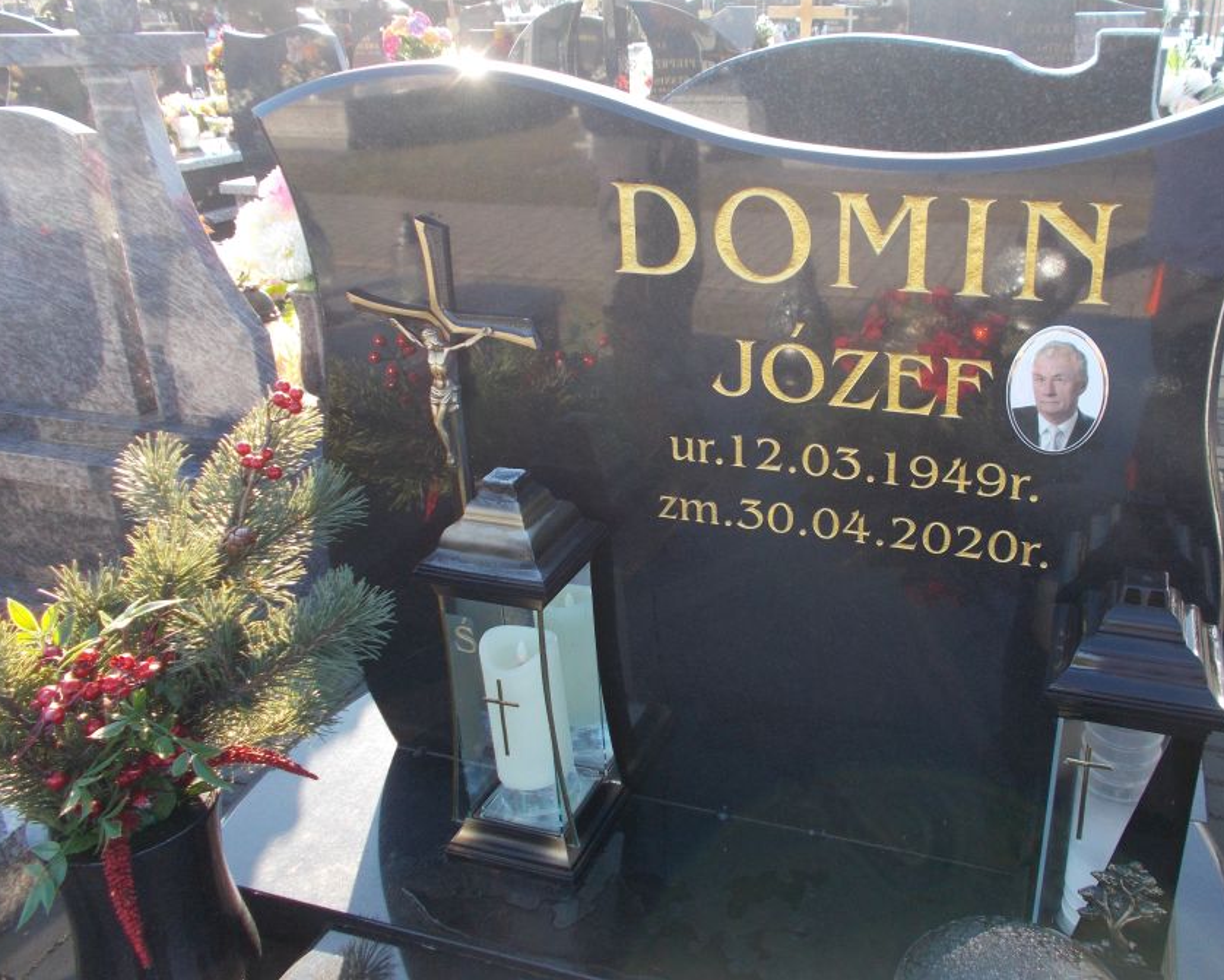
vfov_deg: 47.1
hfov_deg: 56.7
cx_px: 742
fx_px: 1123
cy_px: 467
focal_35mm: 31
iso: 80
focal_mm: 4.6
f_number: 3.2
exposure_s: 1/125
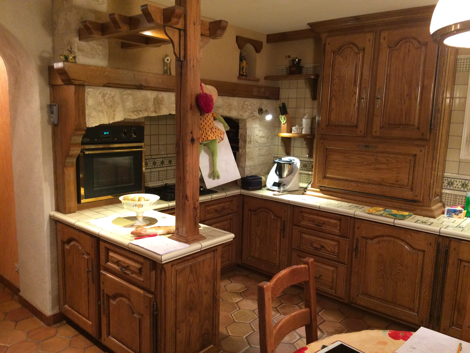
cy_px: 176
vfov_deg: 48.2
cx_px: 235
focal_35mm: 29
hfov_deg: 61.7
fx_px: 394
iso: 320
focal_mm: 4.15
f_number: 2.2
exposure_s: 1/33
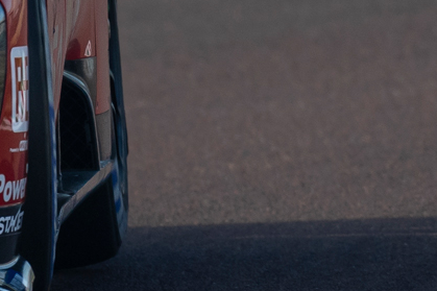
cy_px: -40
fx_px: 31863
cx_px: -504
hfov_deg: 0.8
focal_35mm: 2626
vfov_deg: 0.5
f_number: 4
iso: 220
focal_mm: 500
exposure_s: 1/1250
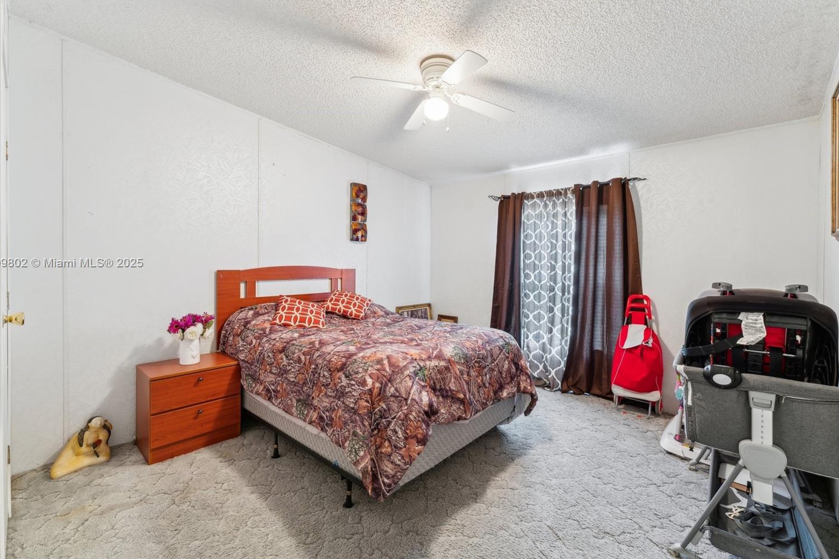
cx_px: 412
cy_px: 263
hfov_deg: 100.4
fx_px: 350
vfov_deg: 77.2
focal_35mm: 15
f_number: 8
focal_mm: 14
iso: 250
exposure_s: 1/1.67
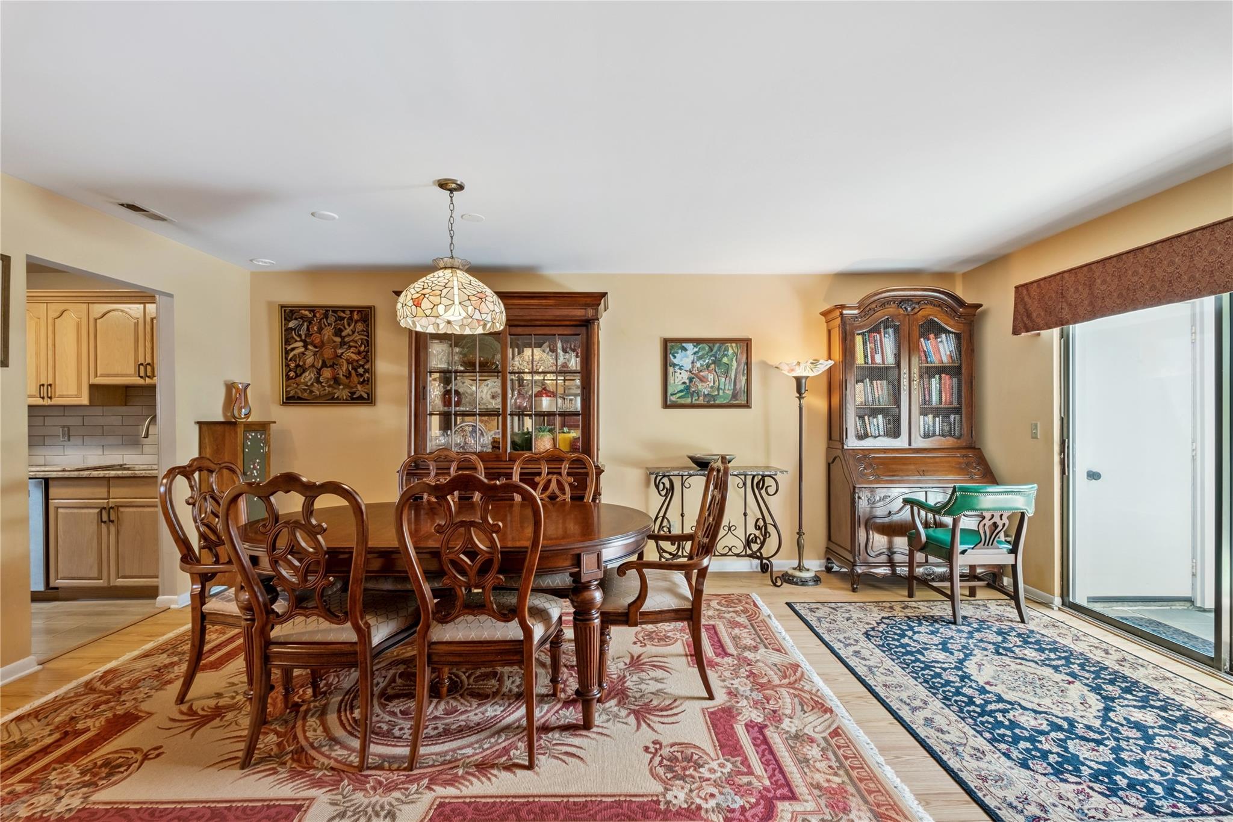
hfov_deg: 100.4
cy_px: 411
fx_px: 514
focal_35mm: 15
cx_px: 616
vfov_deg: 77.3
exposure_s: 1/3.33
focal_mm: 10
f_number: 9
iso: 320
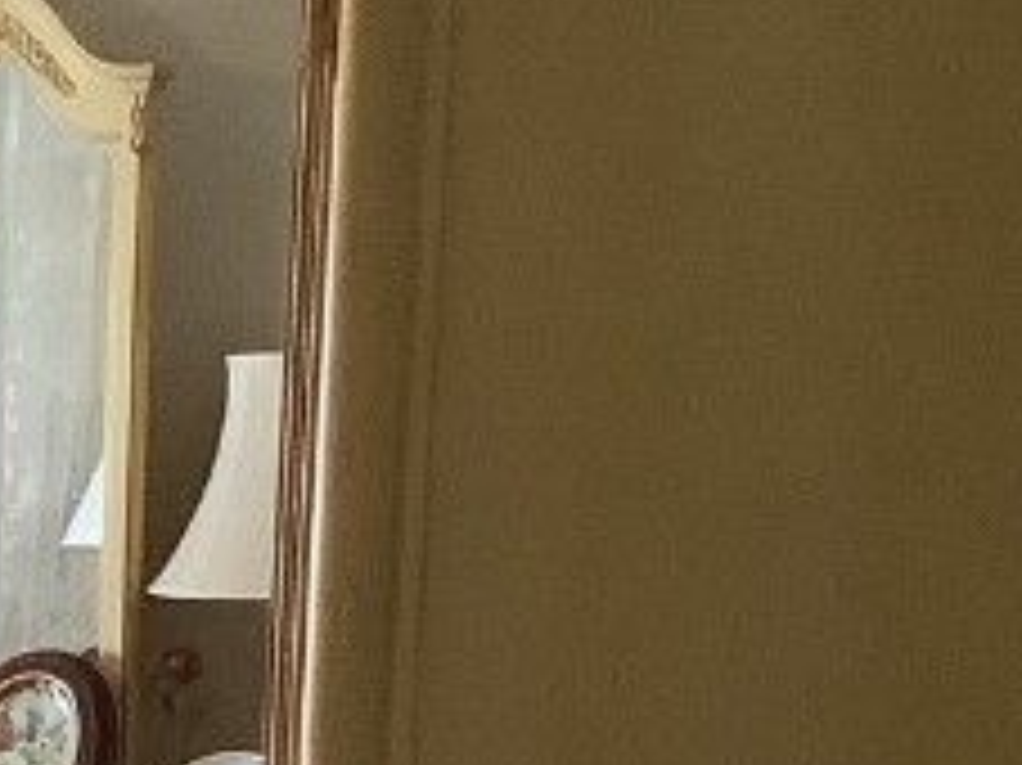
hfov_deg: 12.5
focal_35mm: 140
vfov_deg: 10.5
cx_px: -977
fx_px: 4131
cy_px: 828
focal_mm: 3.3
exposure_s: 1/50
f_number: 2.4
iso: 125
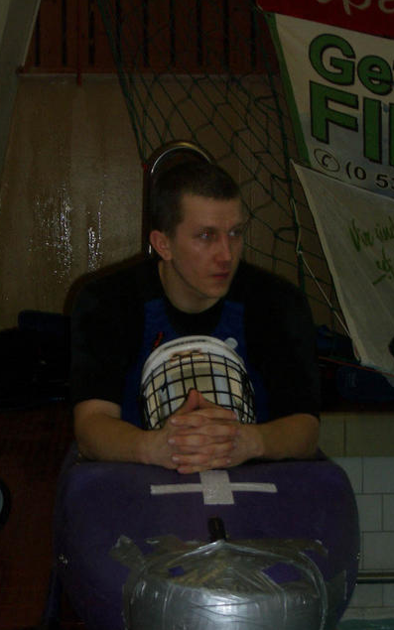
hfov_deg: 13.9
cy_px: 315
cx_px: 215
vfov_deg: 22.1
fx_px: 1615
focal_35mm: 94
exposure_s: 1/60
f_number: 4.4
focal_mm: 14.6
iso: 100
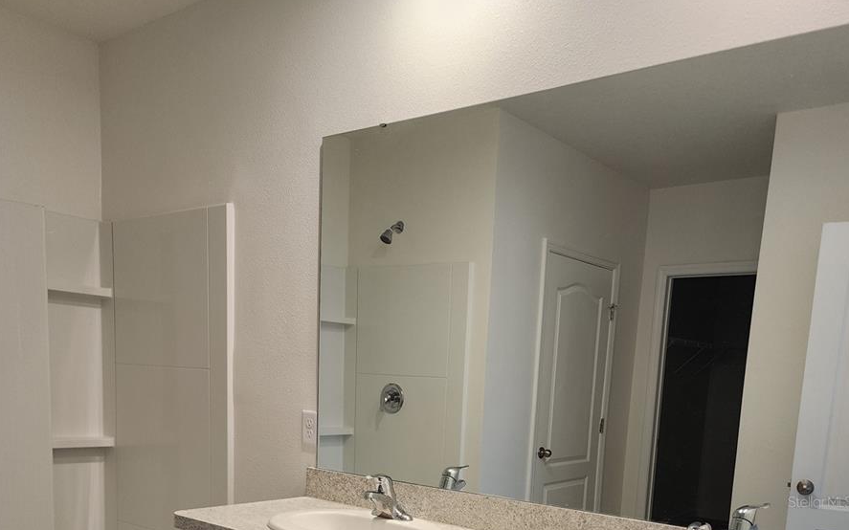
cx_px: 425
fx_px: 763
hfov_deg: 58.2
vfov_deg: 35.5
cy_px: 501
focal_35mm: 33
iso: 160
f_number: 1.8
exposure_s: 1/120
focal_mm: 6.4
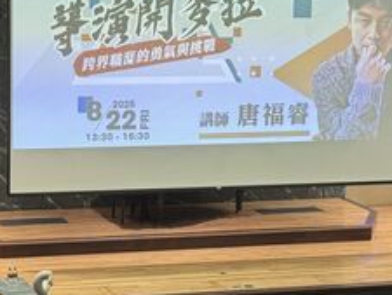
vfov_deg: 11.5
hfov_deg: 15.4
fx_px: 1450
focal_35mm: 128
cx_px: 145
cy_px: 258
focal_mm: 6.76
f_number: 1.78
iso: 100
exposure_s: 1/60
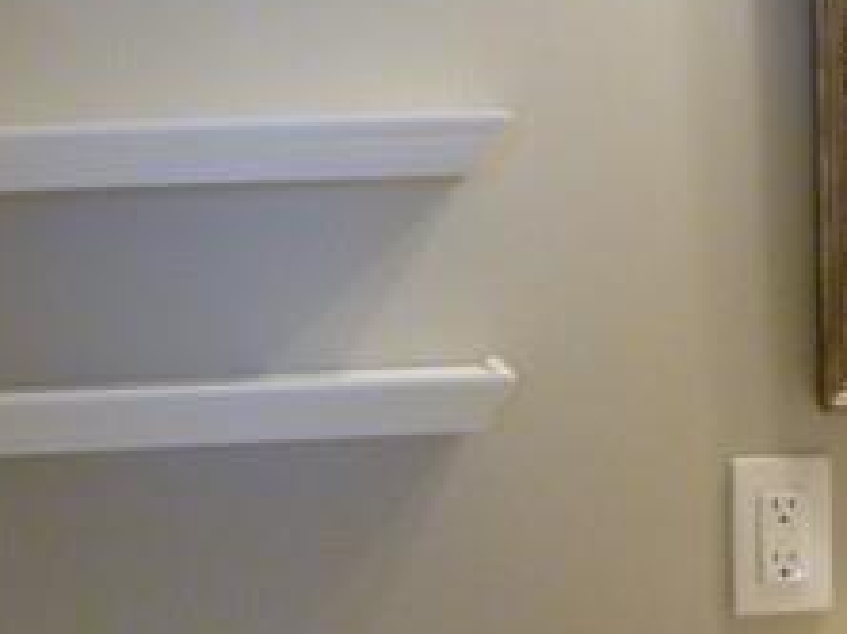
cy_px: 863
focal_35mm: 101
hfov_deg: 19.3
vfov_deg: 14.0
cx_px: 687
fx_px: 2469
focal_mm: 6.3
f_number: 3.5
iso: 400
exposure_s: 1/25
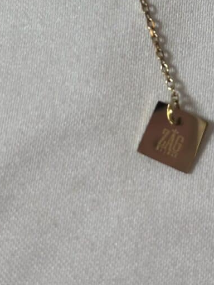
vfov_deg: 18.6
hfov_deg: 14.2
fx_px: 857
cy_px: 28
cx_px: 144
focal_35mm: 104
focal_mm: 5.96
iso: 32
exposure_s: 1/211
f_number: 1.6
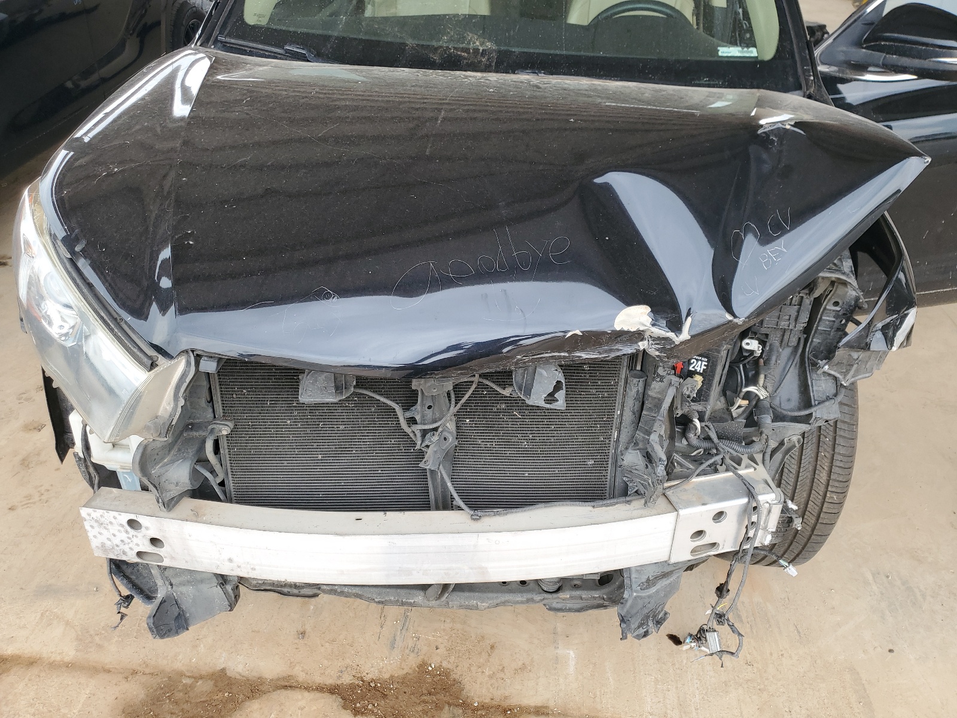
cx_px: 478
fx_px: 719
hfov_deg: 67.3
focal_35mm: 26
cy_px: 359
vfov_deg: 53.1
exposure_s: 1/333
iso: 50
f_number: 1.5
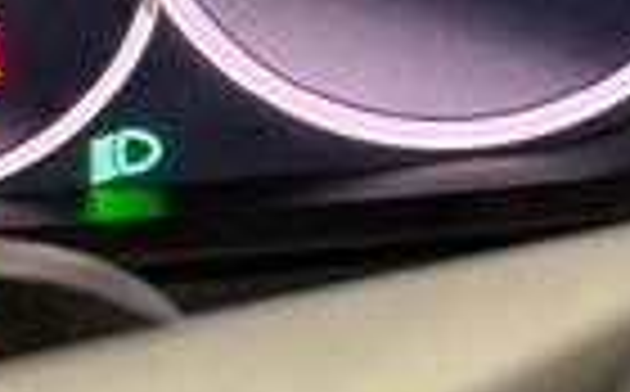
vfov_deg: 3.5
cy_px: -293
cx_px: 1228
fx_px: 6411
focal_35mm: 374
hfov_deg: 5.5
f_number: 2.8
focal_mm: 9
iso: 500
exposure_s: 1/15
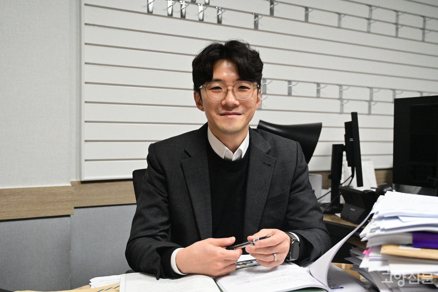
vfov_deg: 34.2
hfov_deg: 49.6
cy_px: 146
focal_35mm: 39
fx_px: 474
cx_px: 219
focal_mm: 39
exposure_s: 1/1000
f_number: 4
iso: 11400
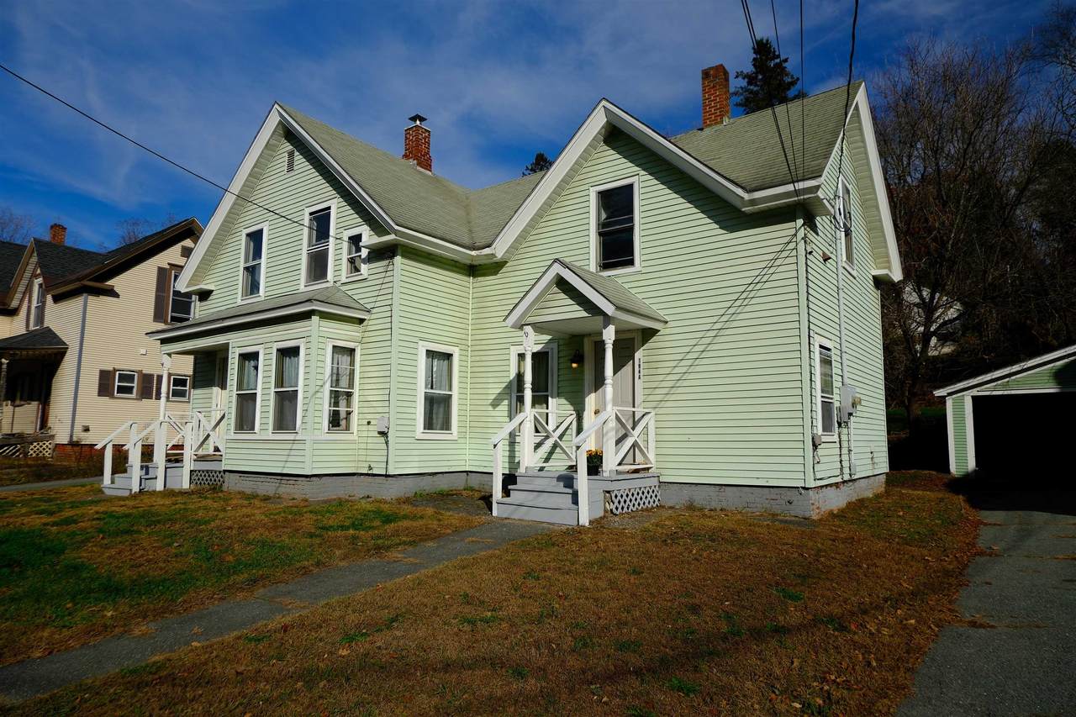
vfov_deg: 55.1
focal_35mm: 23
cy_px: 358
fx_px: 687
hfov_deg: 76.1
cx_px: 538
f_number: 5.6
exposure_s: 1/680
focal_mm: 15
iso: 160
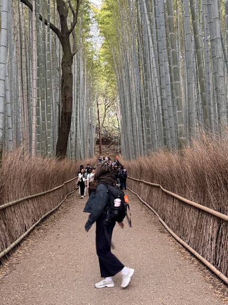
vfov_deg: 71.6
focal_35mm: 24
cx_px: 114
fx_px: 211
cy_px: 152
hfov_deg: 56.8
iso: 500
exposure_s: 1/60
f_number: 1.78
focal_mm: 6.76
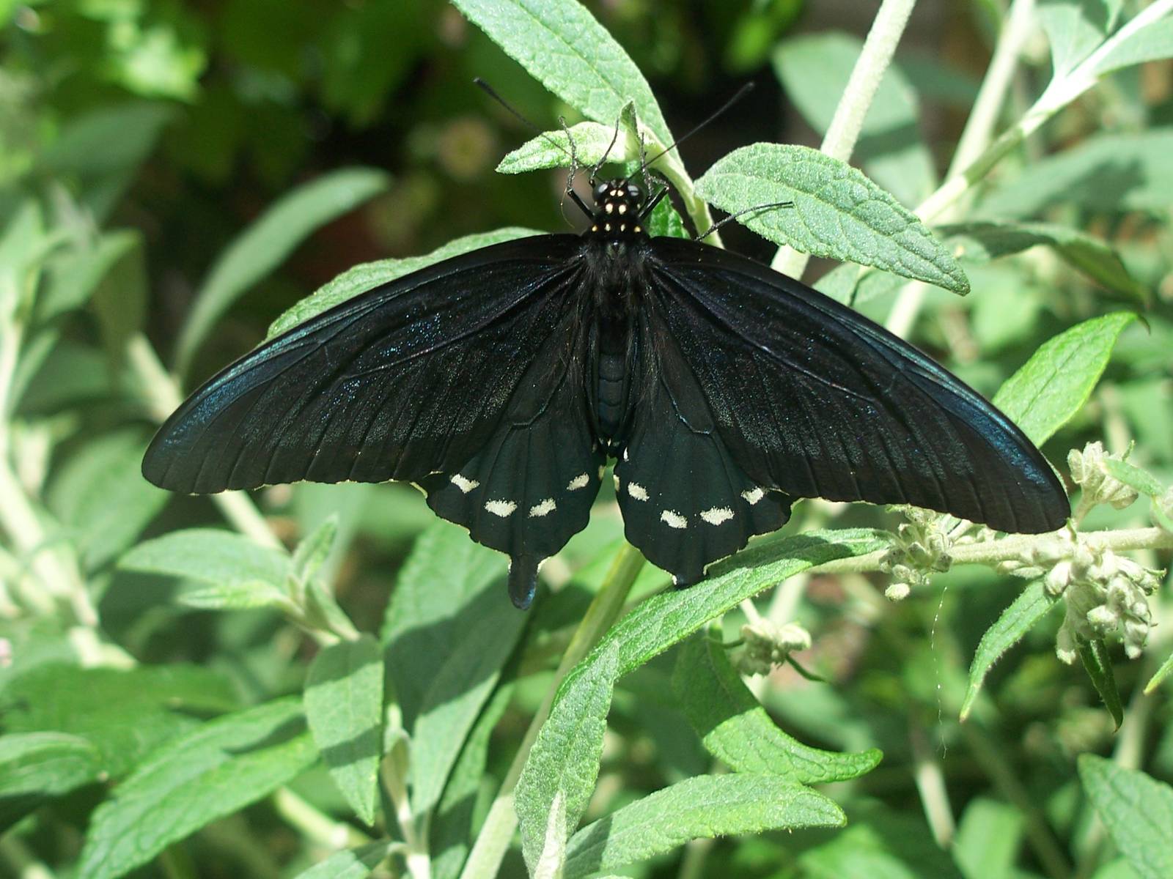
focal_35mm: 60
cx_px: 586
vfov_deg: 24.4
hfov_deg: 32.2
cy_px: 440
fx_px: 2033
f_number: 2.8
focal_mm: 10.3
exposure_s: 1/180
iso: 80
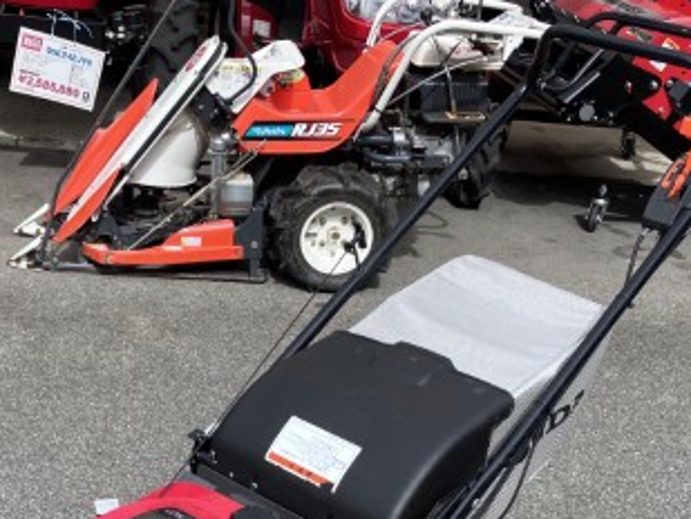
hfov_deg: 33.1
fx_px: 1158
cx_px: 280
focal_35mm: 58
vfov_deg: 24.1
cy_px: 523
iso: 32
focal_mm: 3.99
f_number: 1.8
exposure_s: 1/1312
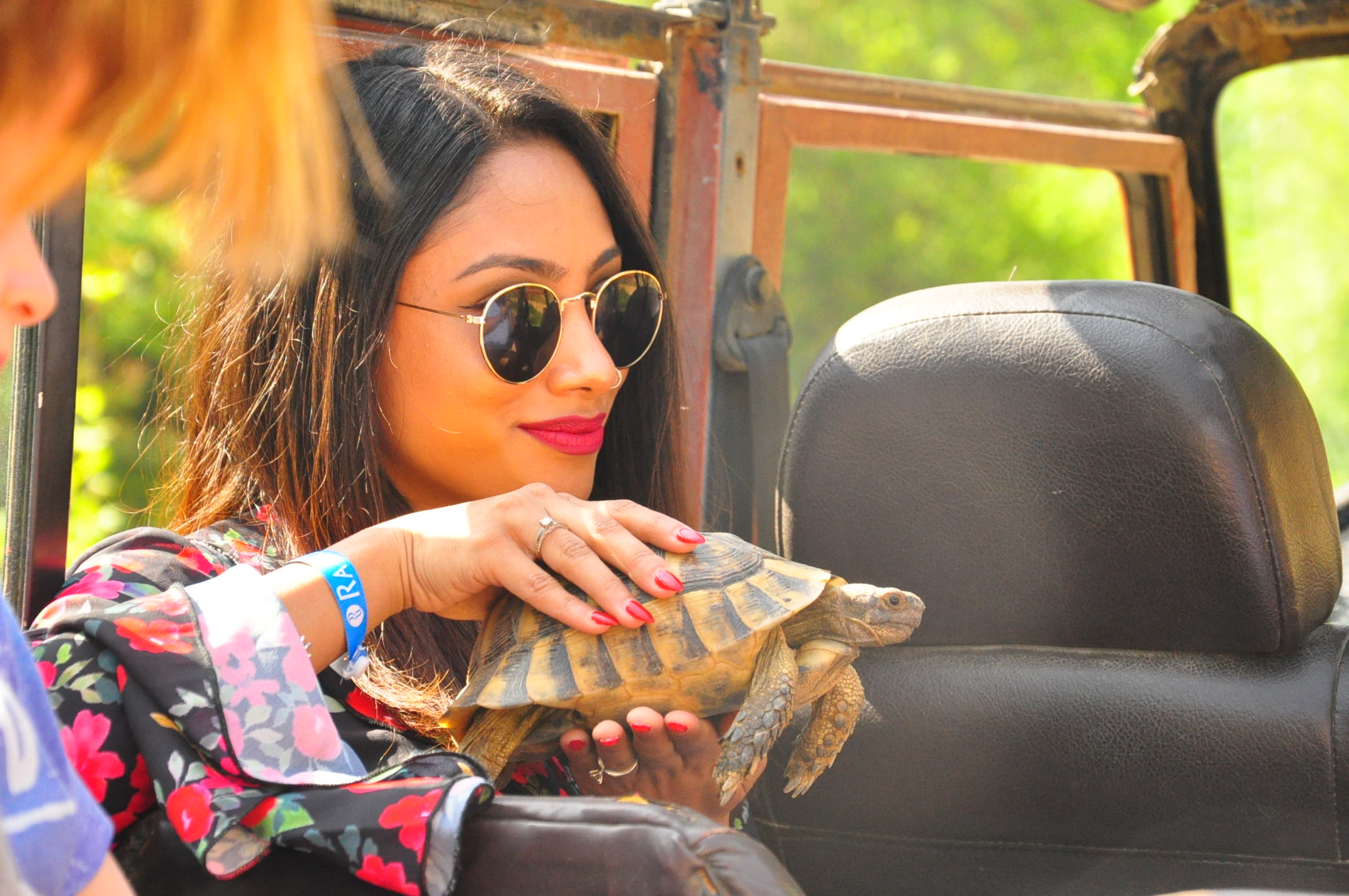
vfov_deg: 10.7
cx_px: 674
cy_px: 448
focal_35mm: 128
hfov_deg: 16.1
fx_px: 4772
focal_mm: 85
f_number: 6.3
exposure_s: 1/640
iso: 1600
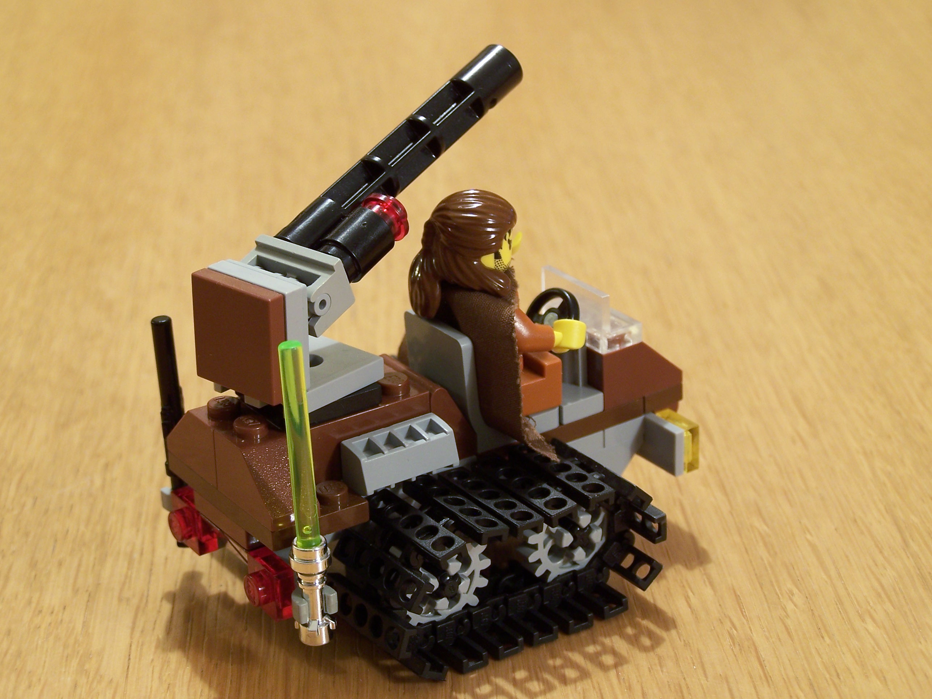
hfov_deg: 23.8
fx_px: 2208
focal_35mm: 82
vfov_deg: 18.0
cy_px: 350
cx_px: 466
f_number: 3.2
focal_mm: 13.7
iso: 80
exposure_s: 1/3
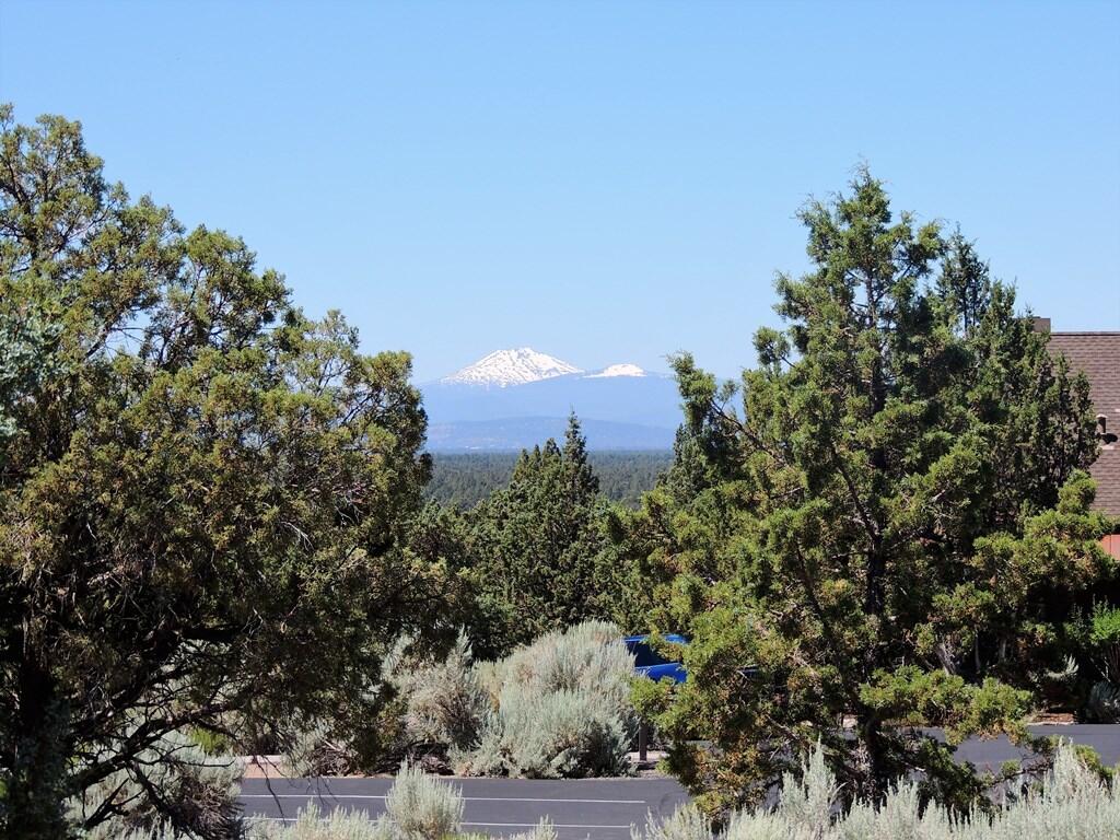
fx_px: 3883
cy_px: 420
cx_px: 560
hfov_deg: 16.4
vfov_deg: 12.3
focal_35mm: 120
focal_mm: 21.4
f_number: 4.2
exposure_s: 1/640
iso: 100
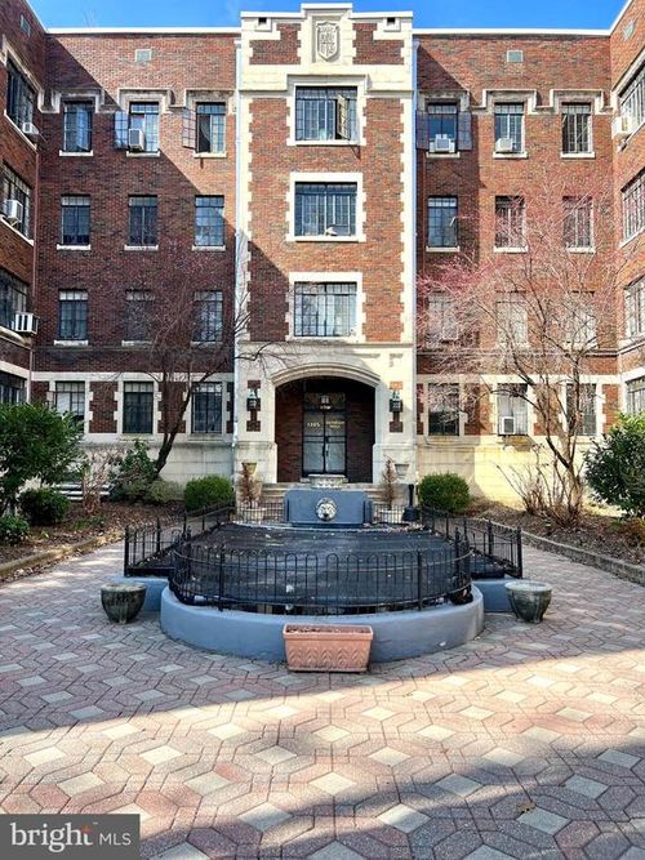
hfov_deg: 53.0
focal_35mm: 26
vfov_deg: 67.3
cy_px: 430
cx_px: 322
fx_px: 646
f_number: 1.5
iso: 50
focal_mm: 5.7
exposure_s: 1/1009
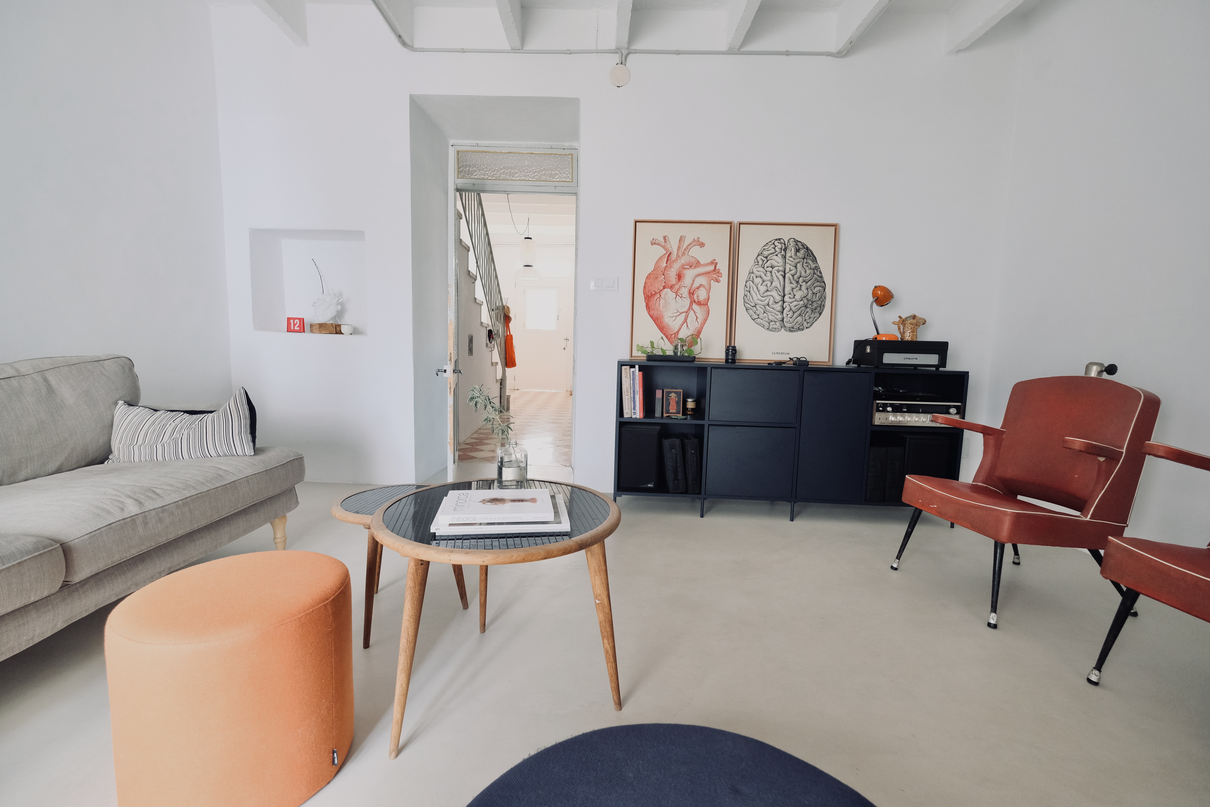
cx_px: 605
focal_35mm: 15
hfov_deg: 100.4
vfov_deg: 77.3
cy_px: 404
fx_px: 504
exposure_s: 1/30
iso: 1600
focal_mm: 10
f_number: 4
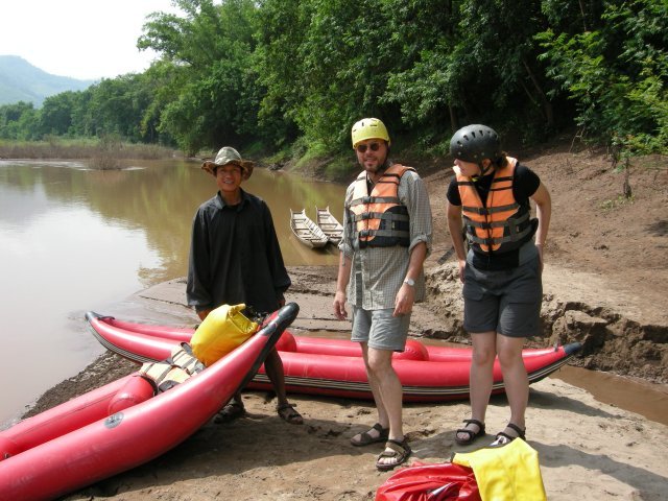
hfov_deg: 51.4
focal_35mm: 36
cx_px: 334
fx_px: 695
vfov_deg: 39.7
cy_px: 250
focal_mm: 7.5
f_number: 5.4
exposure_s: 1/206
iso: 64
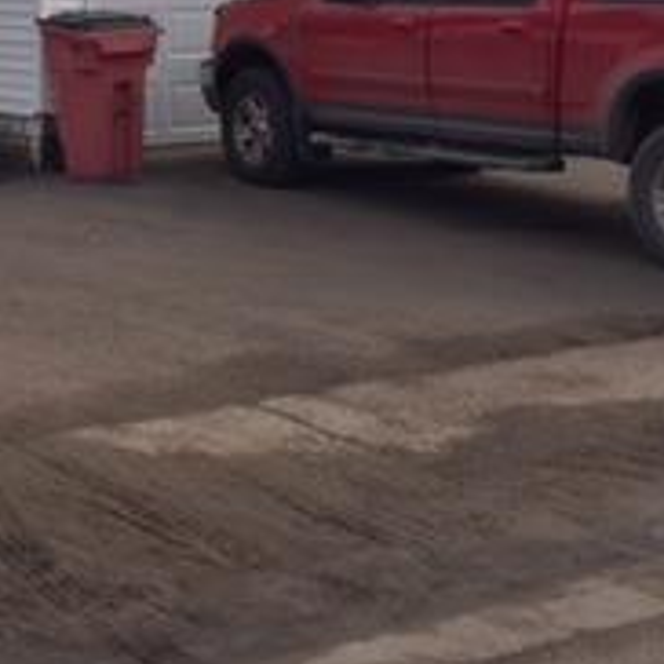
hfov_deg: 18.8
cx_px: -4
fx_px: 1953
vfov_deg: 18.3
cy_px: -131
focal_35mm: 90
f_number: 2.2
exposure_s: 1/1099
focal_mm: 4.15
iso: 32
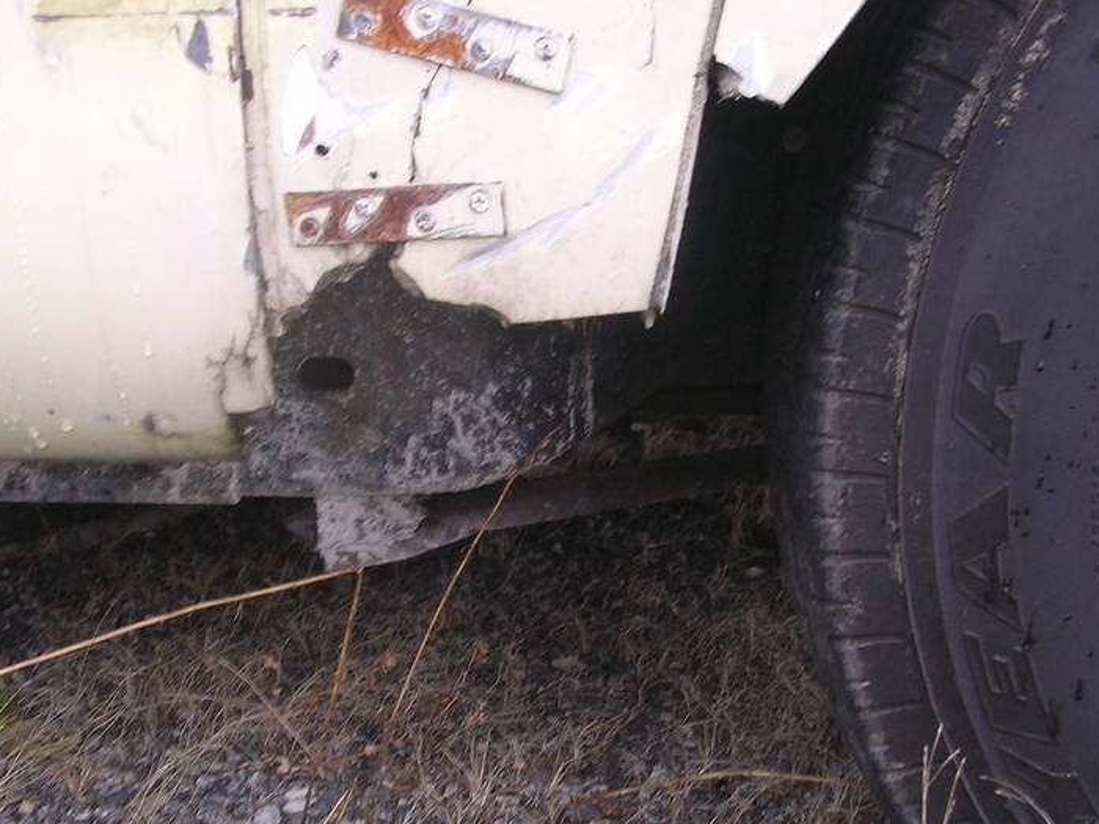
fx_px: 1397
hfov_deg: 42.9
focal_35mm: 44
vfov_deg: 32.9
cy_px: 388
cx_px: 550
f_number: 2.8
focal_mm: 5.8
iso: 100
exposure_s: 1/30
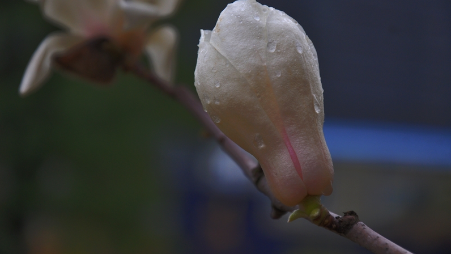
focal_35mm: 166
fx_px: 1980
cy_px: 107
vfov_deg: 7.3
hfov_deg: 13.0
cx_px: 226
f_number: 5.6
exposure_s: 1/200
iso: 400
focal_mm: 105
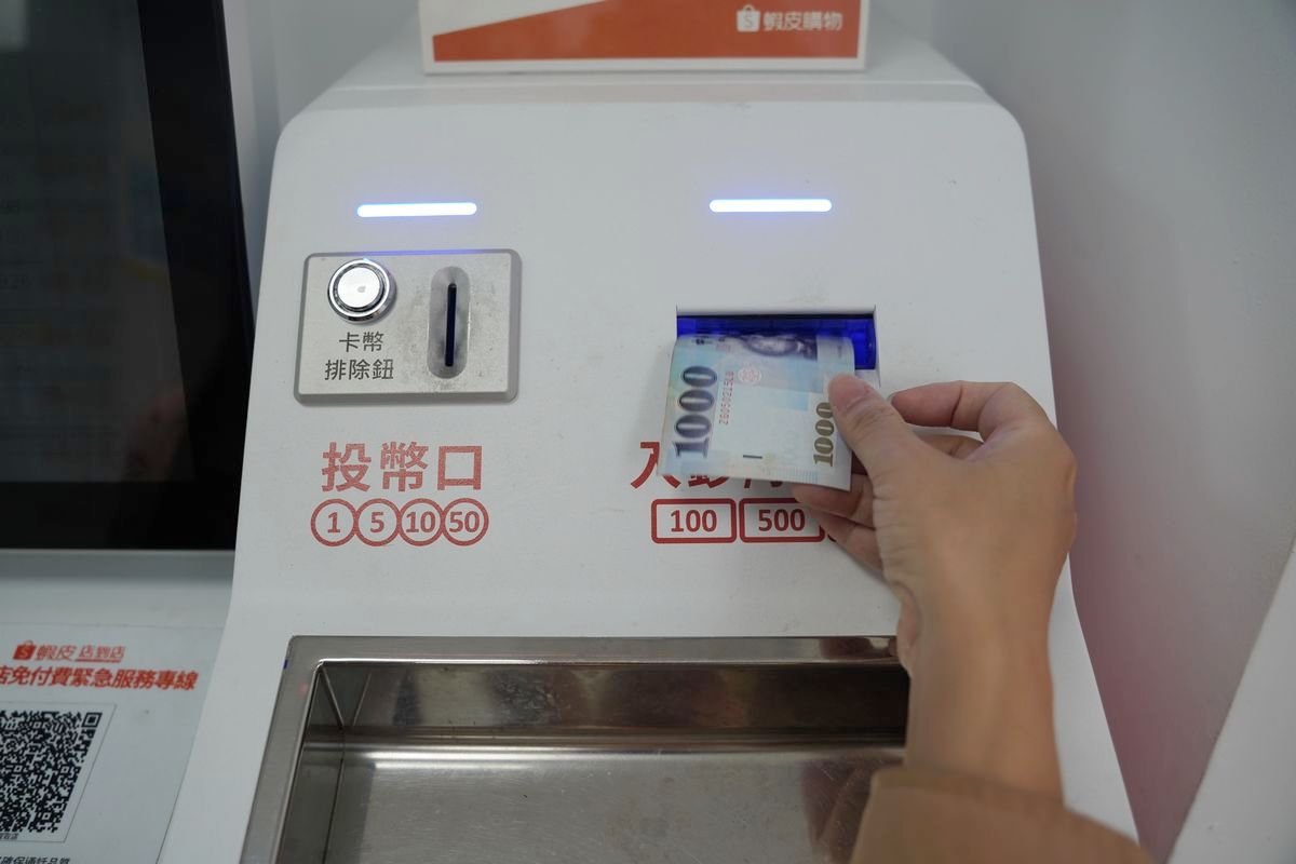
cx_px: 648
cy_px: 432
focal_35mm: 28
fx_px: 1008
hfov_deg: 65.5
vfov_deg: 46.4
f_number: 4
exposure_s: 1/160
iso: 400
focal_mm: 28
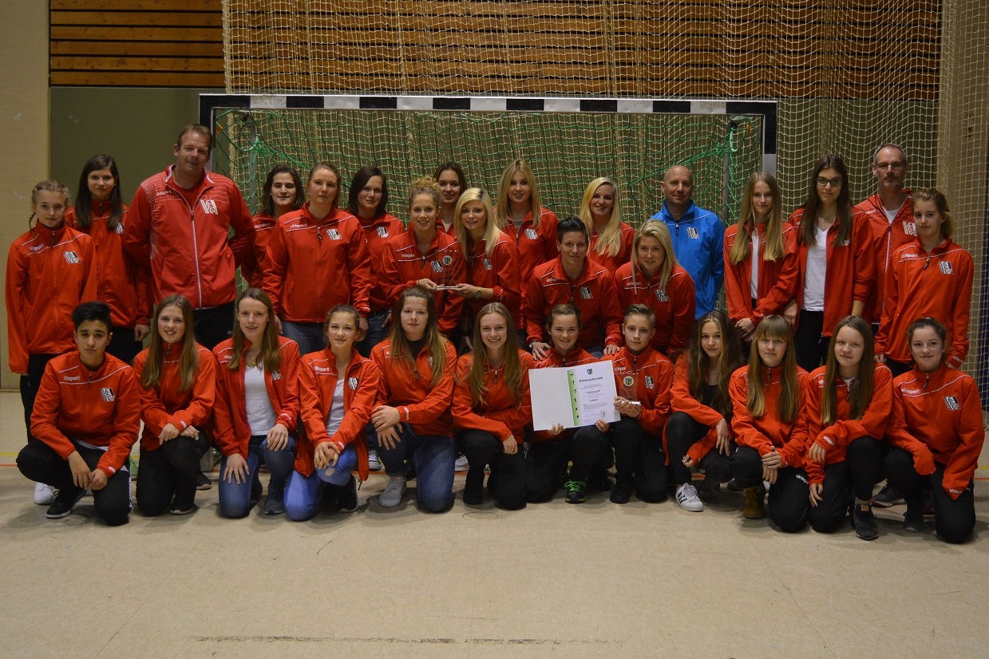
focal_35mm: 36
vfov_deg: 36.9
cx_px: 494
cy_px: 330
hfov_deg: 53.1
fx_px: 989
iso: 500
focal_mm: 24
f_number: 4
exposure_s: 1/60
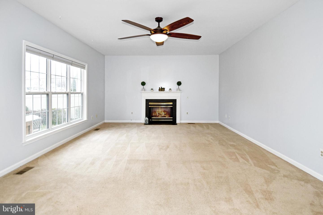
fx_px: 161
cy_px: 108
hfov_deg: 90.0
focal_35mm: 18
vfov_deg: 67.4
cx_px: 162
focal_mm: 12
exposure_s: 1/60
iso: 280
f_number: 4
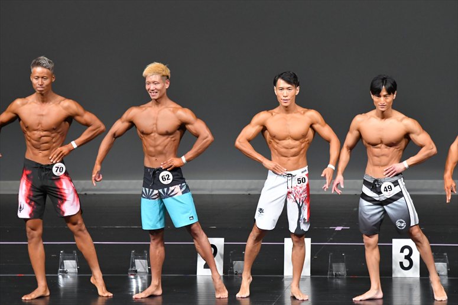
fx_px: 3624
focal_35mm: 285
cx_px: 229
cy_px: 152
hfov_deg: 7.2
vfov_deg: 4.8
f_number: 5.6
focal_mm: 190
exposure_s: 1/400
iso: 4000
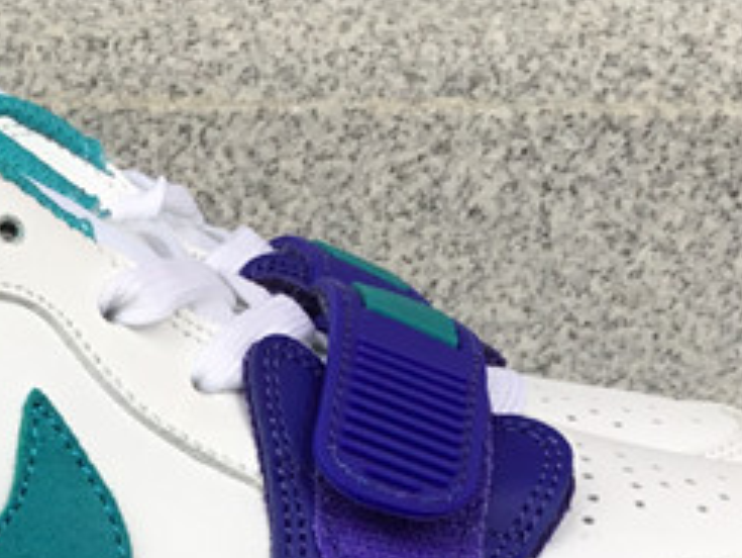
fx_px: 2445
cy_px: 799
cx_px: 82
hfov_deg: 17.0
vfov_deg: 12.5
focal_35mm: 114
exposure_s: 1/60
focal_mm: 3.3
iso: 25
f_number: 2.4
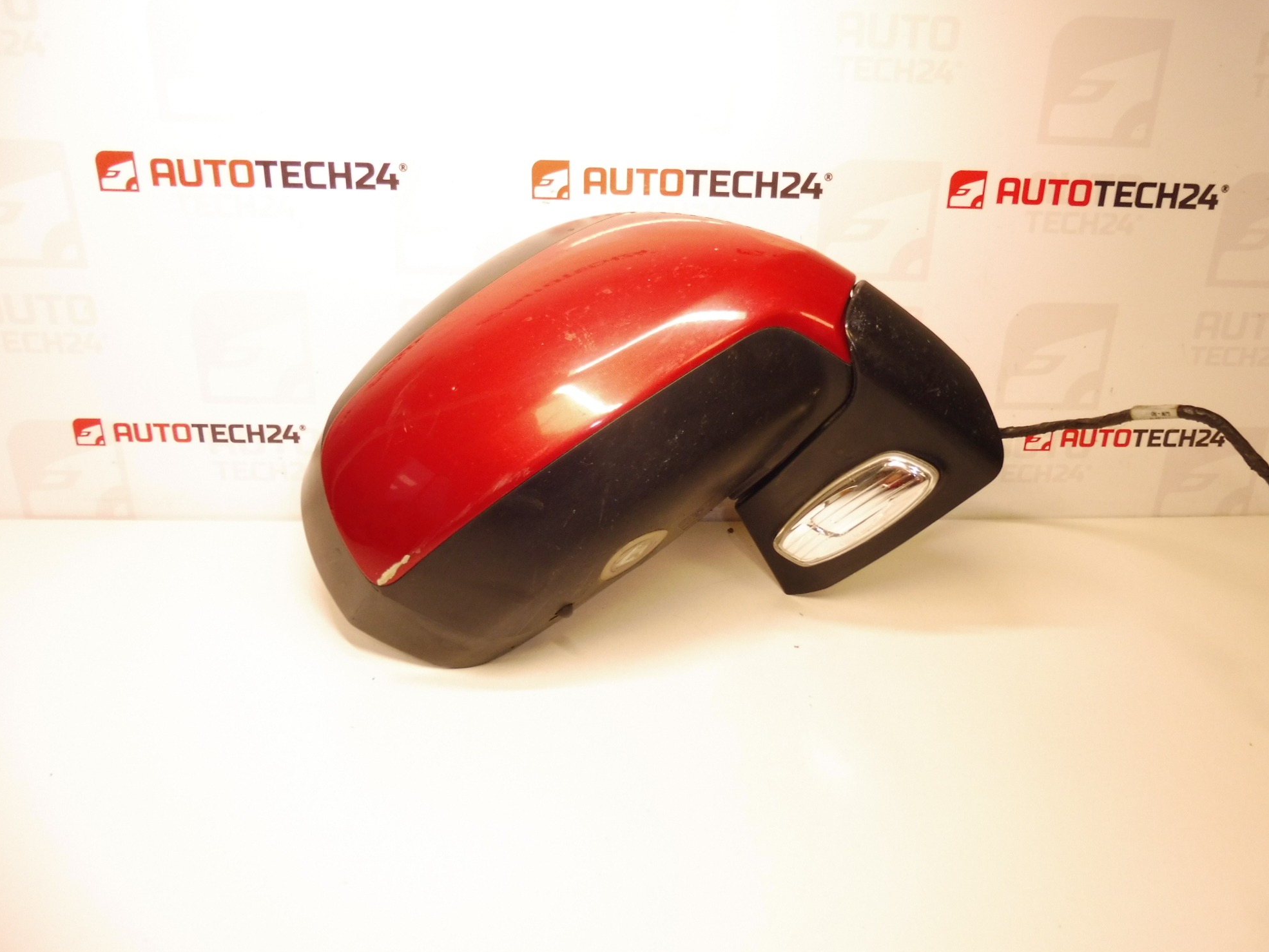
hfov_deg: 67.3
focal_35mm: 26
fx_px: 953
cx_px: 658
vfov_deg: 53.1
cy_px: 480
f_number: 3.5
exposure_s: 1/60
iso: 200
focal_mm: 4.4
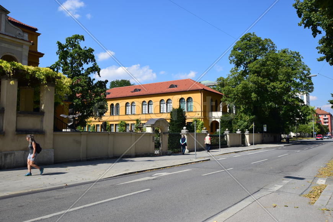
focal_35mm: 30
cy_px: 111
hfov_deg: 61.9
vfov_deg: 43.6
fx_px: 277
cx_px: 166
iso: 100
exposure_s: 1/125
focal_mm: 20
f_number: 11
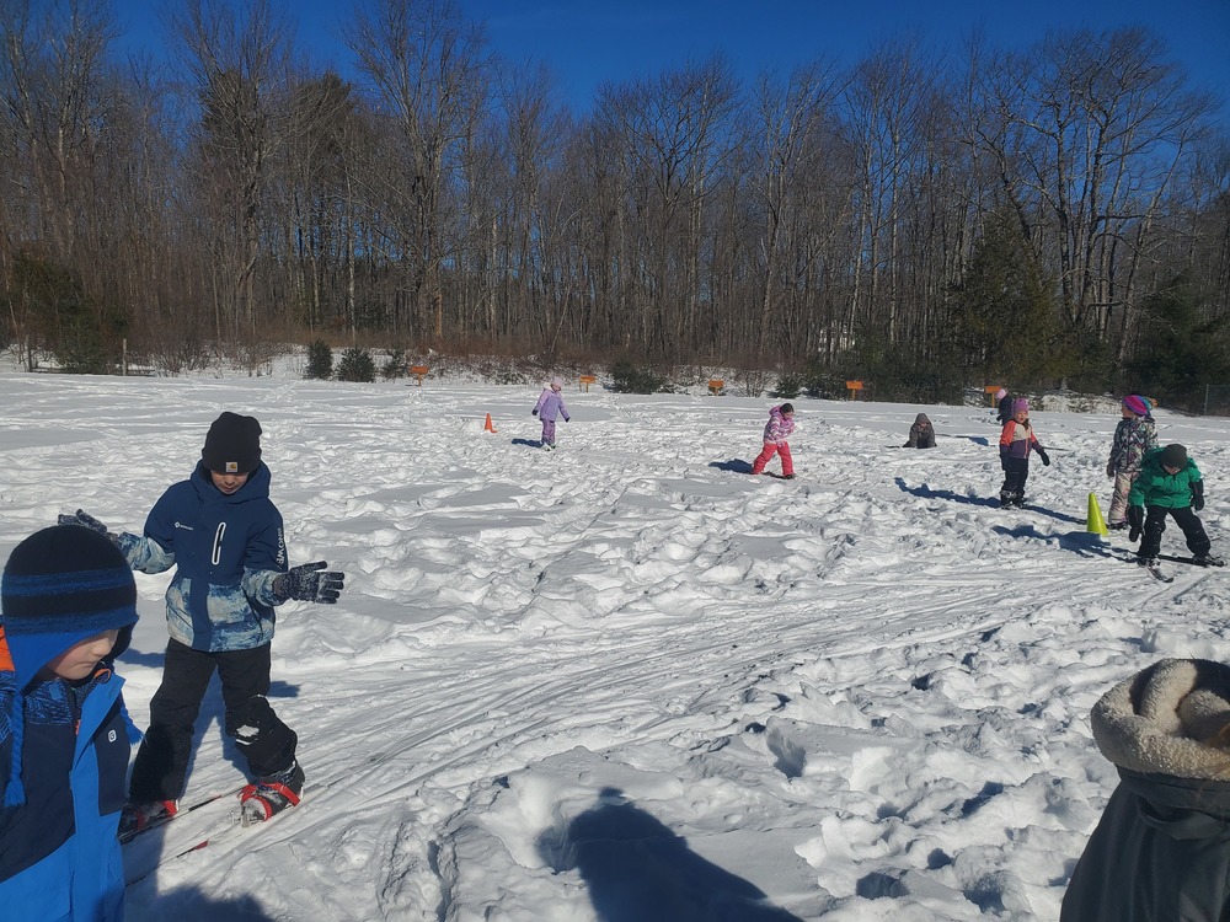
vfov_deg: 53.1
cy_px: 461
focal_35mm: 26
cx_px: 615
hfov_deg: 67.3
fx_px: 924
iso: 50
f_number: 2.4
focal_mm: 4.3
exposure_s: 1/6083
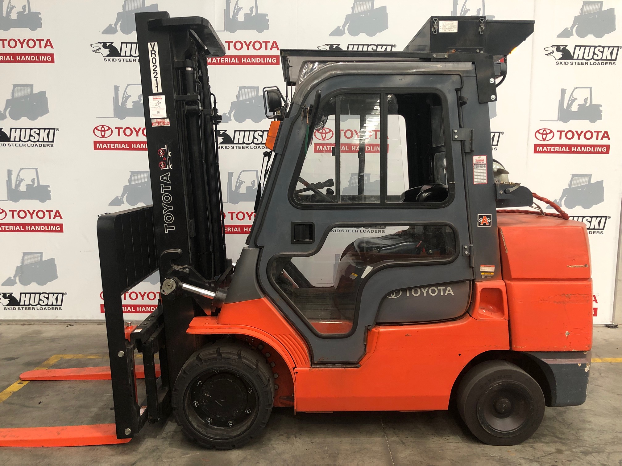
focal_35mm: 28
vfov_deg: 49.7
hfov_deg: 63.4
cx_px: 311
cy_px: 233
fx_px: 503
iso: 50
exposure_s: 1/15
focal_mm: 4
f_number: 1.8
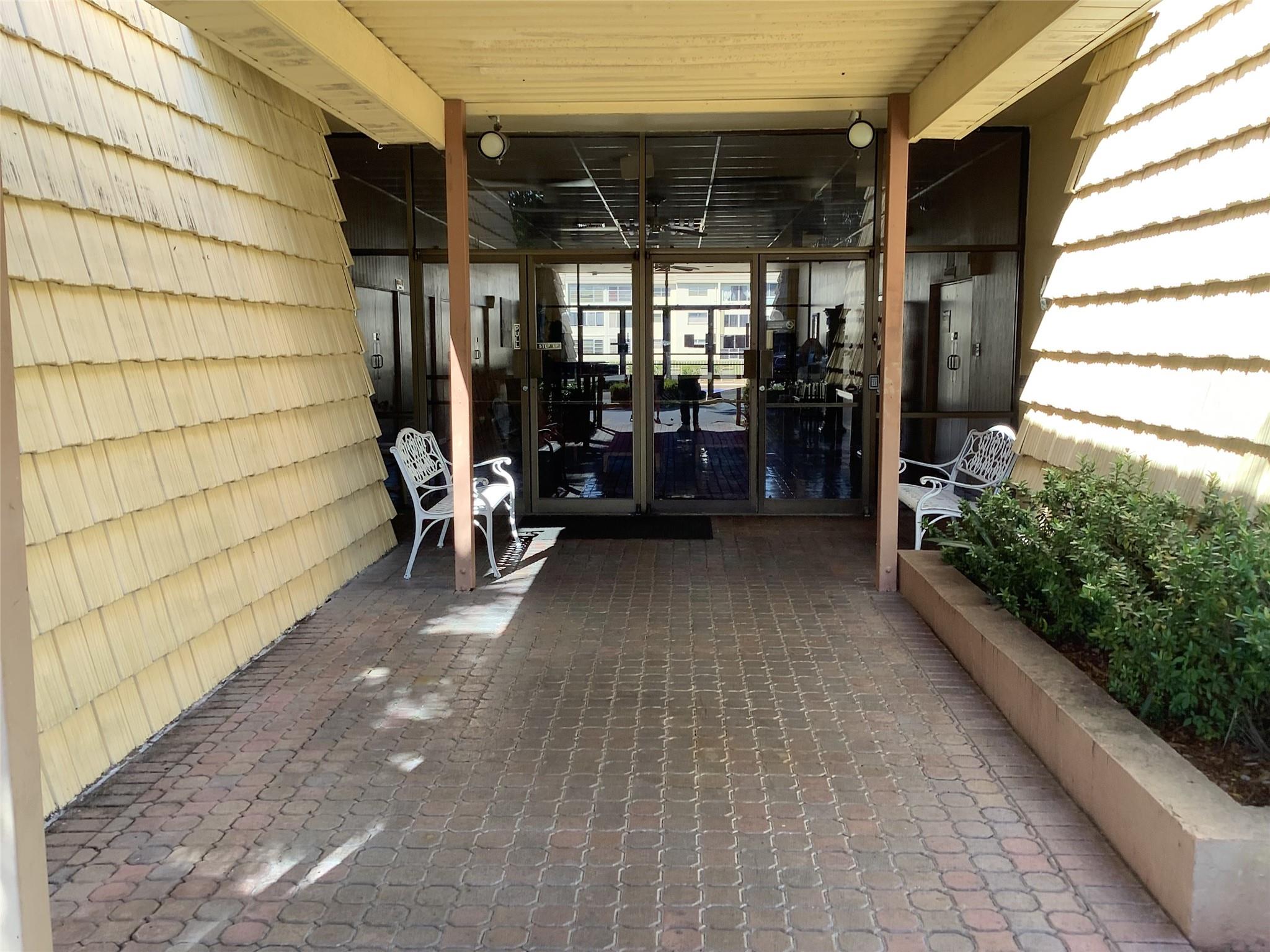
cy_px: 476
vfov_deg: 45.4
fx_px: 1137
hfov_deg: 58.4
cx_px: 635
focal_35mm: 31
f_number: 2.4
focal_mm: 3.3
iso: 25
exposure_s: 1/120
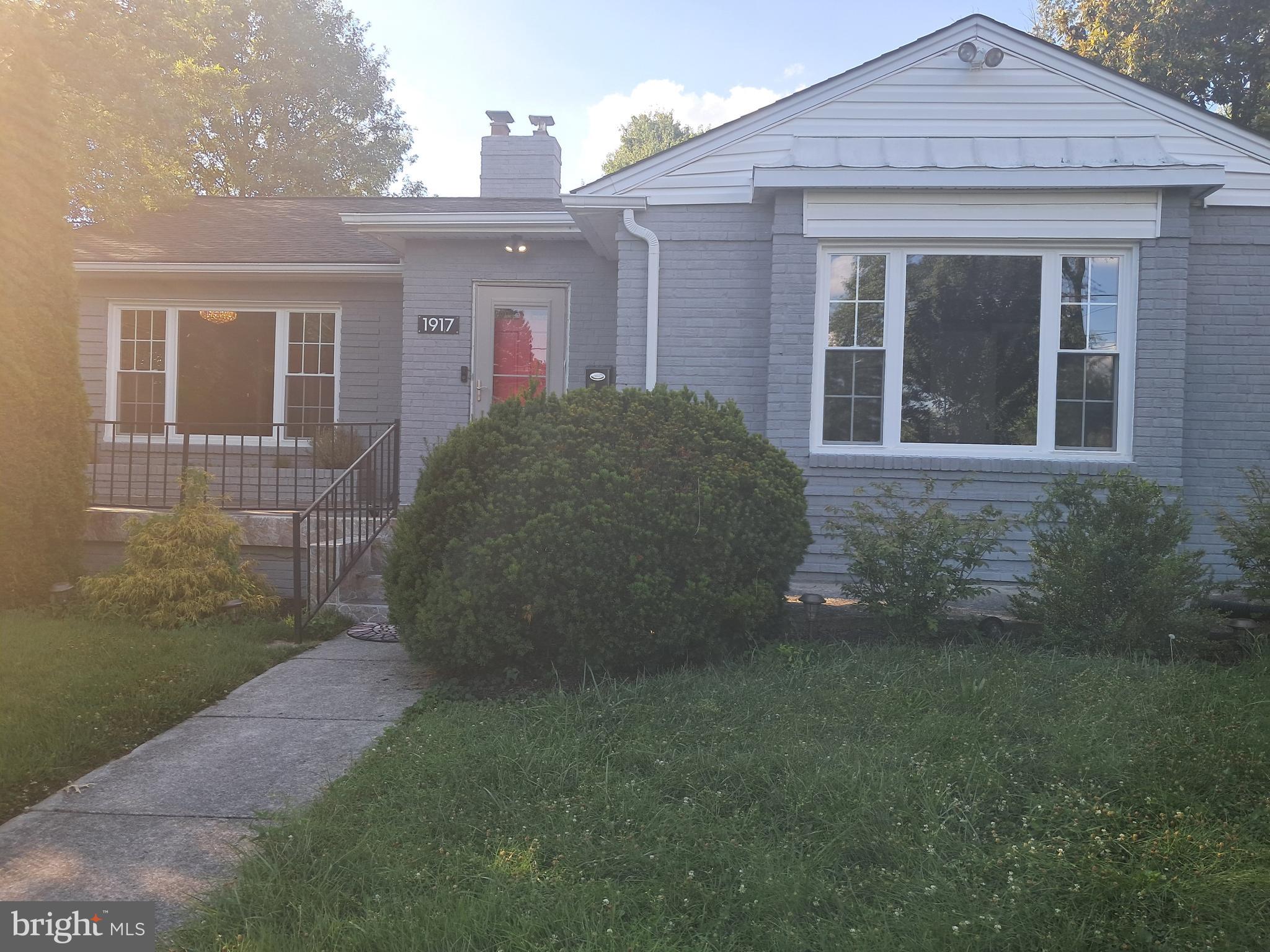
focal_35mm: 27
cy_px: 476
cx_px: 635
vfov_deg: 51.4
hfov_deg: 65.3
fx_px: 991
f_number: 1.8
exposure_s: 1/209
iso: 50
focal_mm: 4
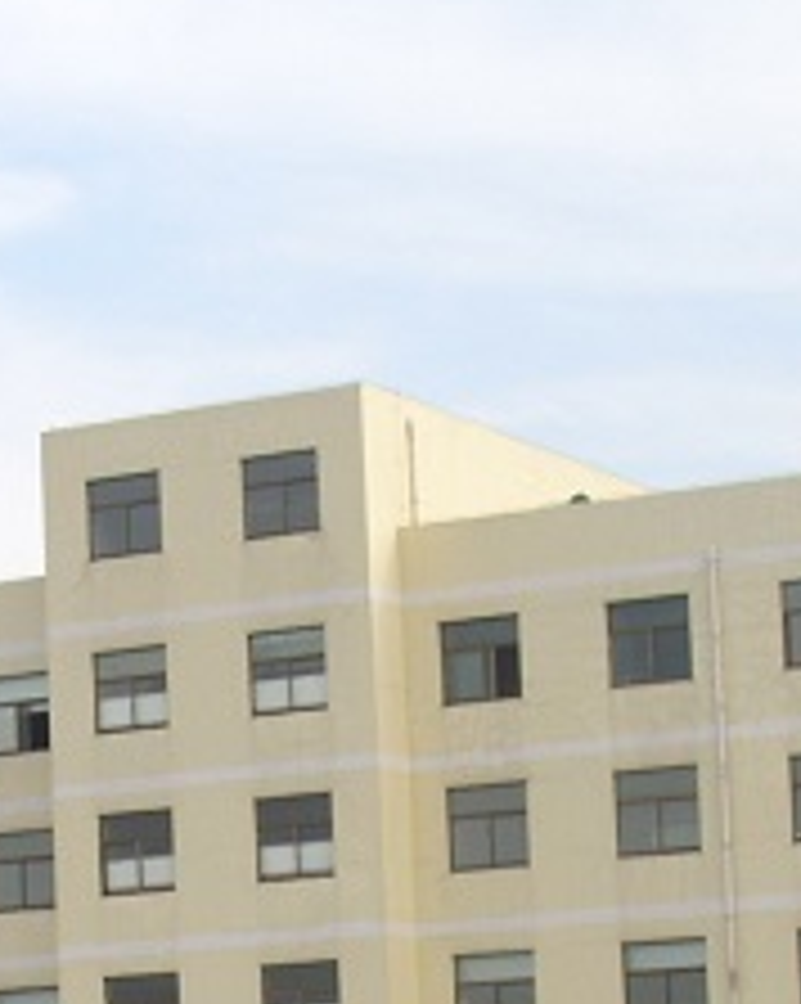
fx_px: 3947
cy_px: 1067
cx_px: 40
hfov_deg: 11.5
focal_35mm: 133
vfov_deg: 14.2
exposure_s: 1/228
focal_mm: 7.8
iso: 50
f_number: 4
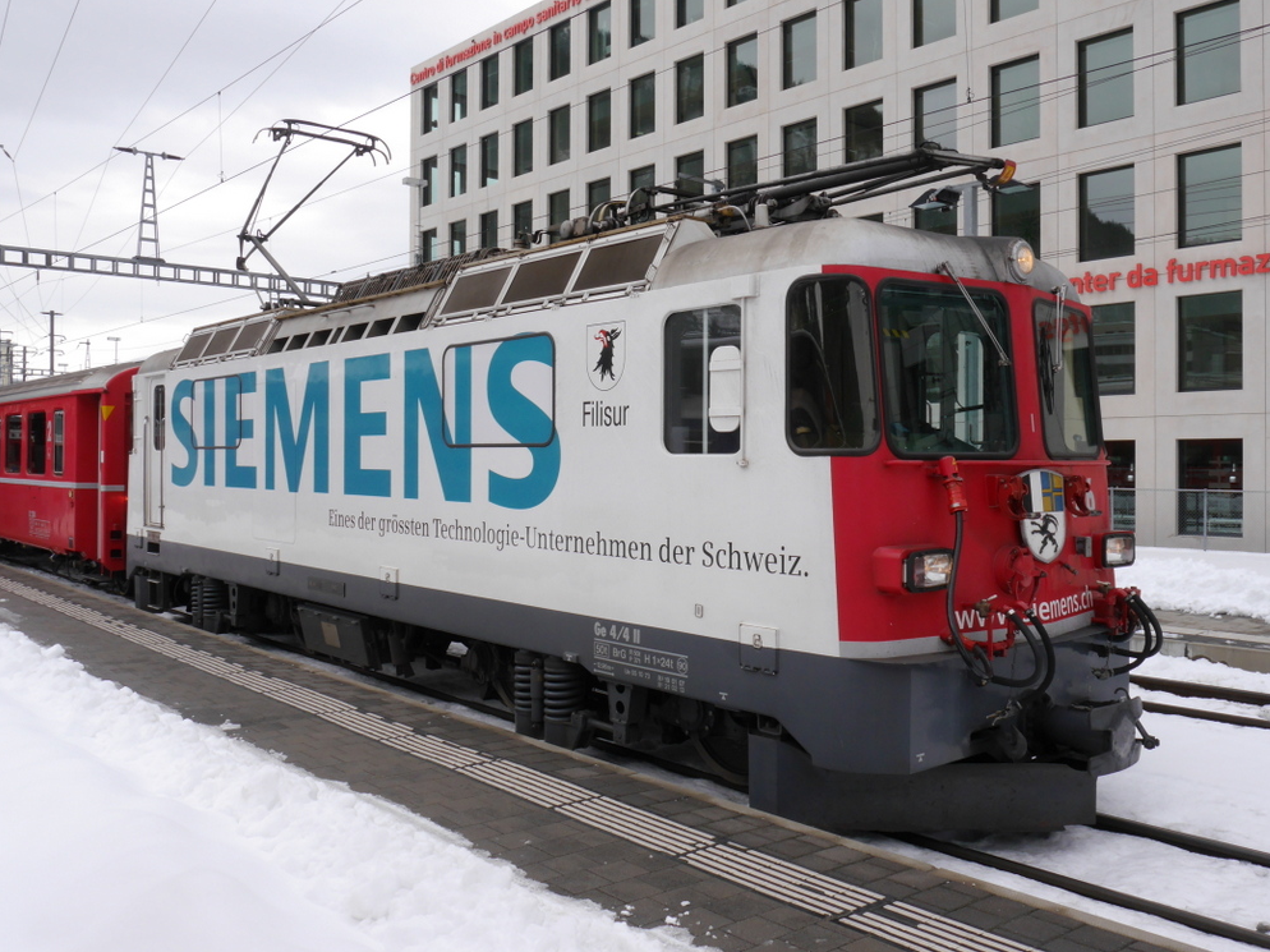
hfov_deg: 58.3
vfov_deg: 45.4
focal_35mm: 31
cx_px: 669
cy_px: 459
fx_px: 1137
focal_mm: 14
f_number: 14
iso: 400
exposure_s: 1/60
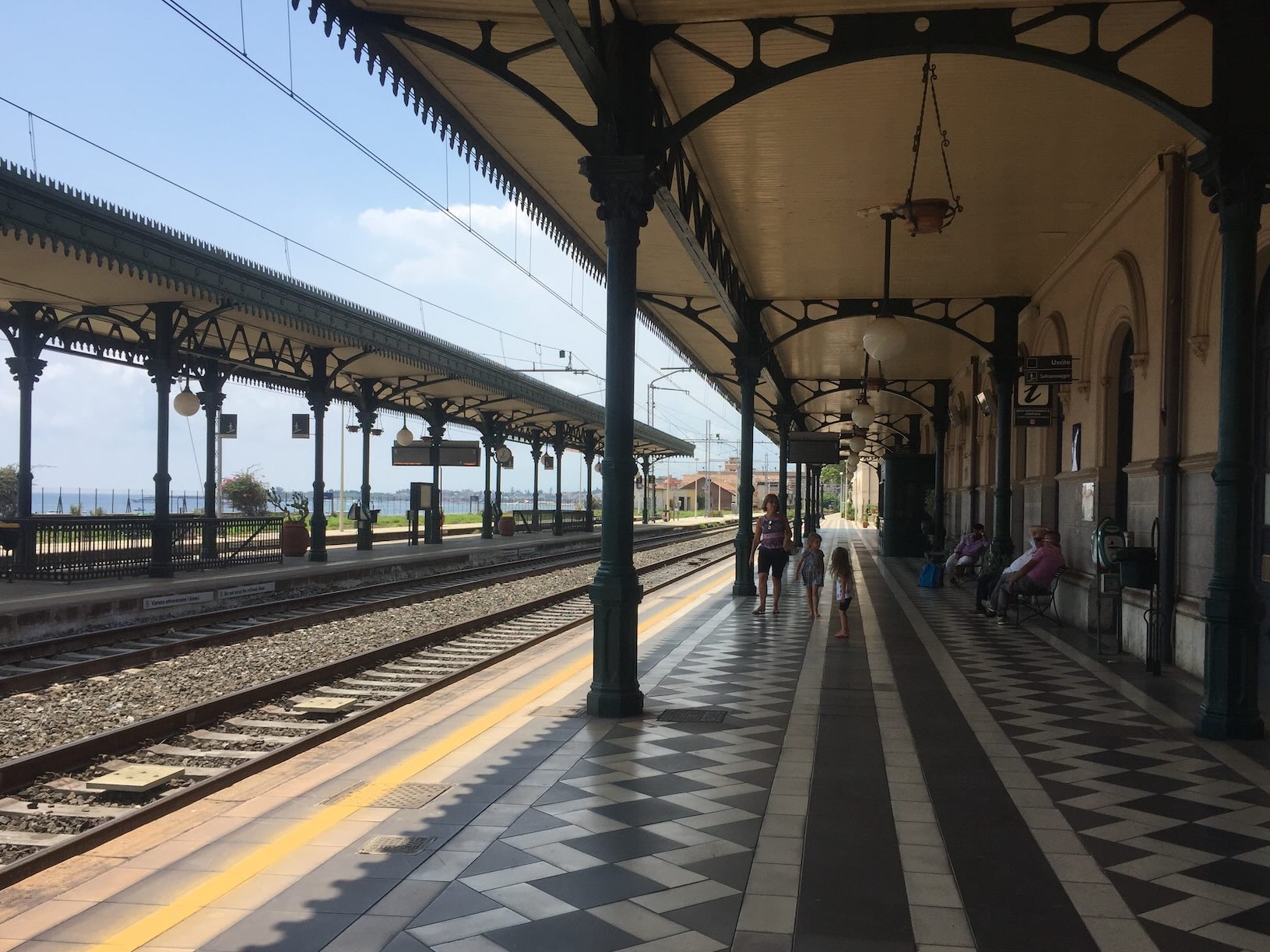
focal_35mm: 32
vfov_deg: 44.1
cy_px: 518
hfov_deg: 56.8
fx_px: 1174
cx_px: 658
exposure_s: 1/2326
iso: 32
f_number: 2.2
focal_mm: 4.15
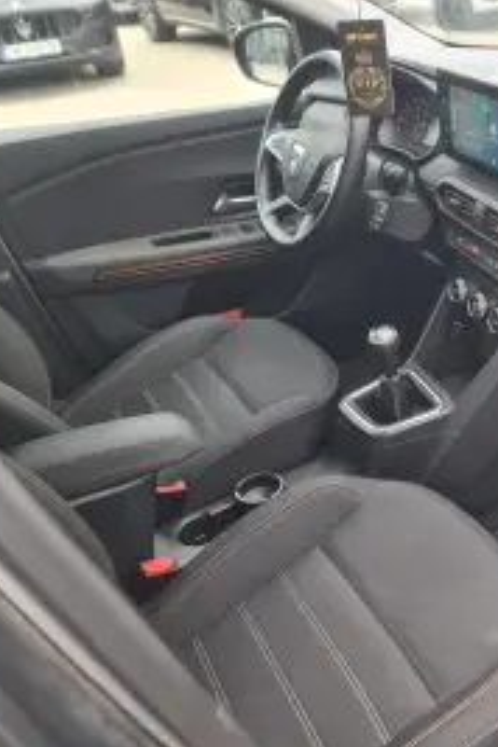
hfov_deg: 35.3
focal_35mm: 35
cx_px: 462
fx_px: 726
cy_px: 375
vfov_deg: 54.4
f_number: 1.8
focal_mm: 7
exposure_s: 1/100
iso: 125
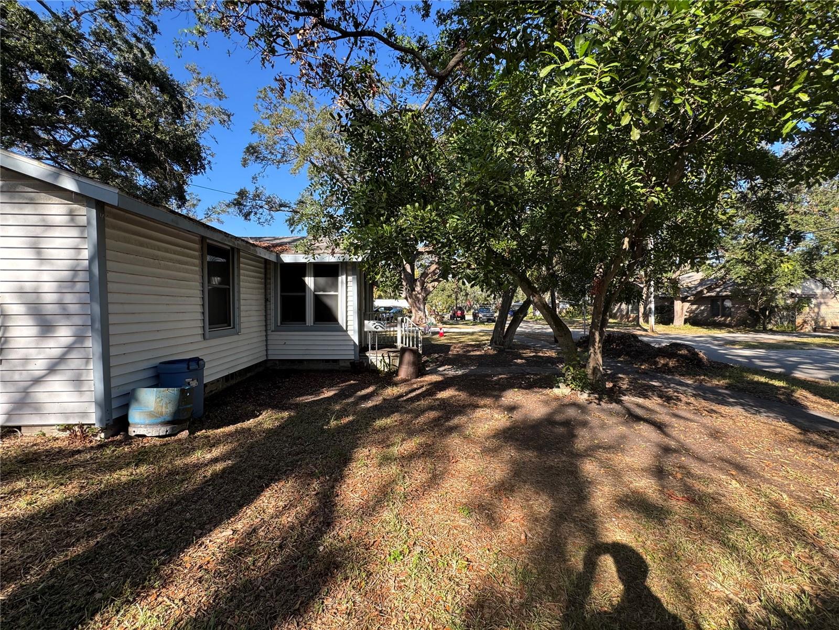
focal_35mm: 14
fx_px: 339
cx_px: 420
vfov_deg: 85.7
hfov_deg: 102.1
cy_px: 315
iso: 40
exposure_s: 1/328
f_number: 2.2
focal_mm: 2.22
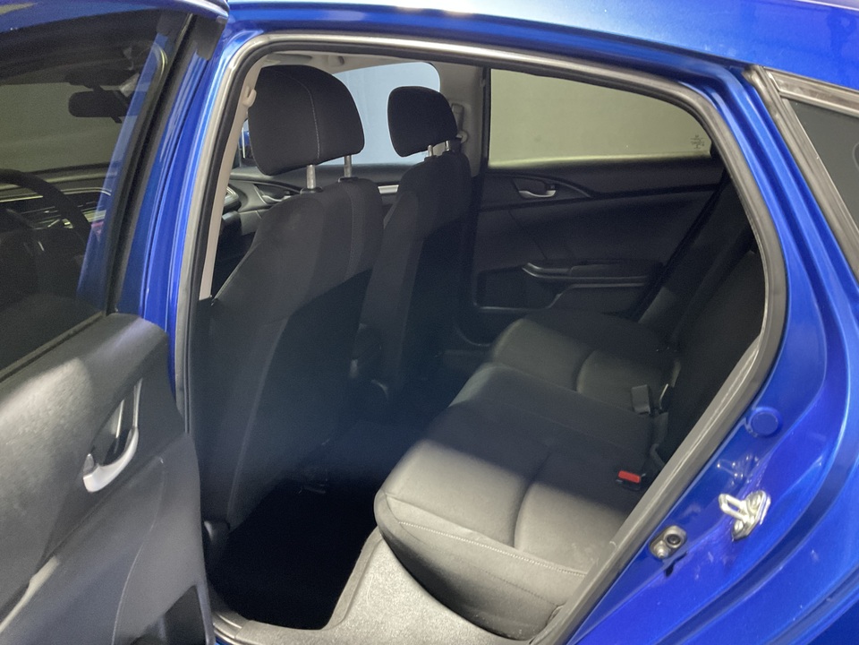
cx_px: 430
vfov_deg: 48.2
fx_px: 720
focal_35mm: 29
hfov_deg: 61.7
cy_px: 322
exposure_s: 1/30
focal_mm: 3
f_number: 1.8
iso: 400
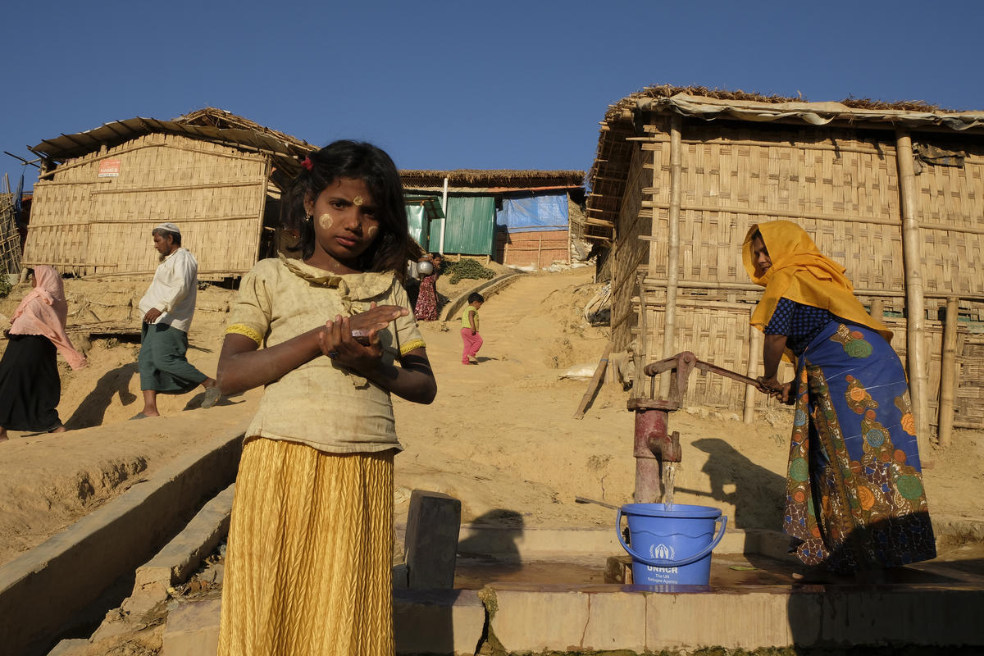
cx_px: 492
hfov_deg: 67.4
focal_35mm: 27
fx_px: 738
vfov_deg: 47.9
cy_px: 328
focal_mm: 18
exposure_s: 1/250
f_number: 16
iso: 400
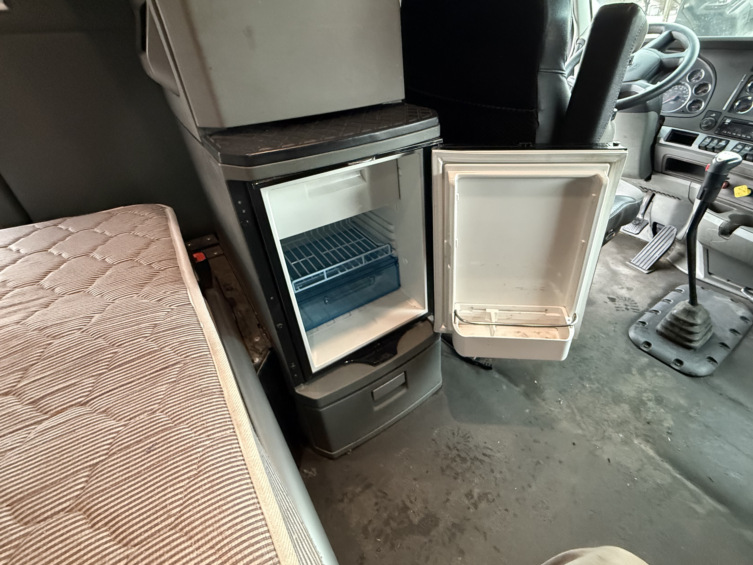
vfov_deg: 74.4
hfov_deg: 90.6
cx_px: 424
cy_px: 248
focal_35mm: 17
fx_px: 370
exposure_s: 1/60
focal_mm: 2.22
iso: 800
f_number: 2.2
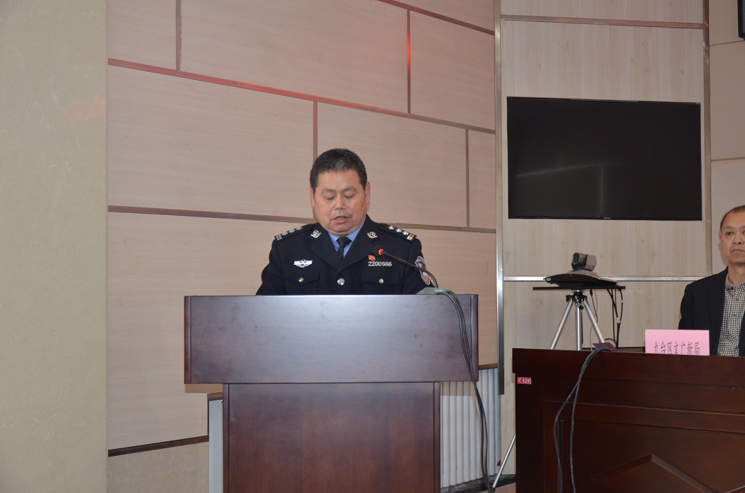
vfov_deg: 25.6
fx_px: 1084
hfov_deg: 37.9
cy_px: 246
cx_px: 372
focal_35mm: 52
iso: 800
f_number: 4.5
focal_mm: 35
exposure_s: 1/60
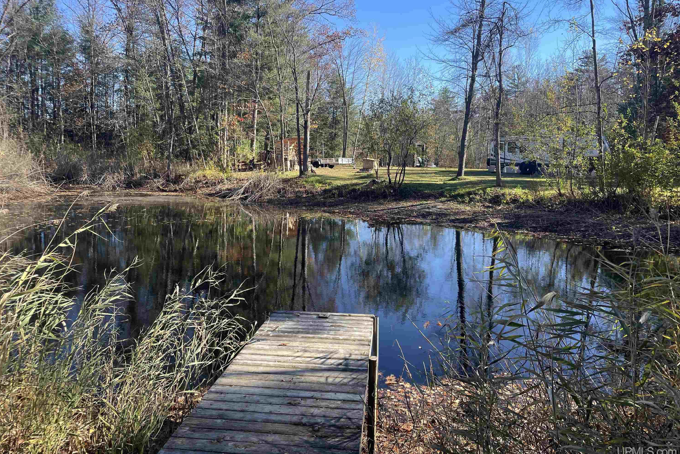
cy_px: 199
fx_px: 529
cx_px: 329
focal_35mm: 28
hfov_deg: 65.5
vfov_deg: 46.3
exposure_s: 1/1062
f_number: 1.6
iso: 32
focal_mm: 4.2
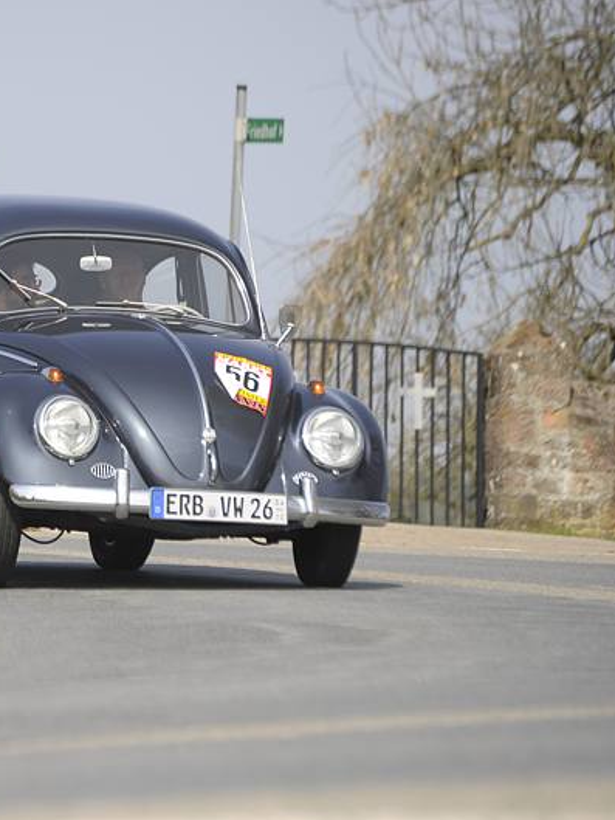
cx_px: 31
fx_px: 9282
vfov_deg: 5.1
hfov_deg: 3.8
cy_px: 409
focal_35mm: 392
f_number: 8
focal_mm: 270
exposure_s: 1/500
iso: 200
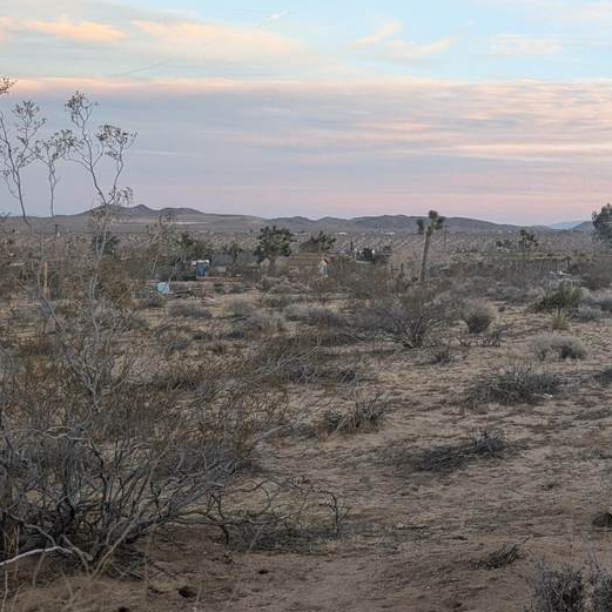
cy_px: 148
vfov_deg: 32.1
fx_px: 1040
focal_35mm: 52
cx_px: 729
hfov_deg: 28.6
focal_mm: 6.9
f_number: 1.68
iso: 32
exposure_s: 1/71.2
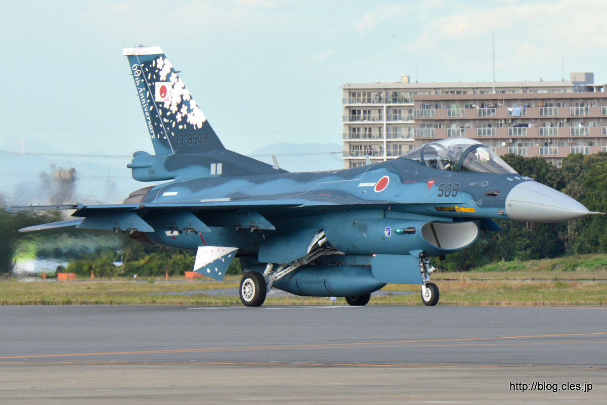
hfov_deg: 5.2
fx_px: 6747
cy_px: 202
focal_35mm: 400
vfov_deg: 3.4
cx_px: 304
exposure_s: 1/400
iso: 1400
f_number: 16
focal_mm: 400
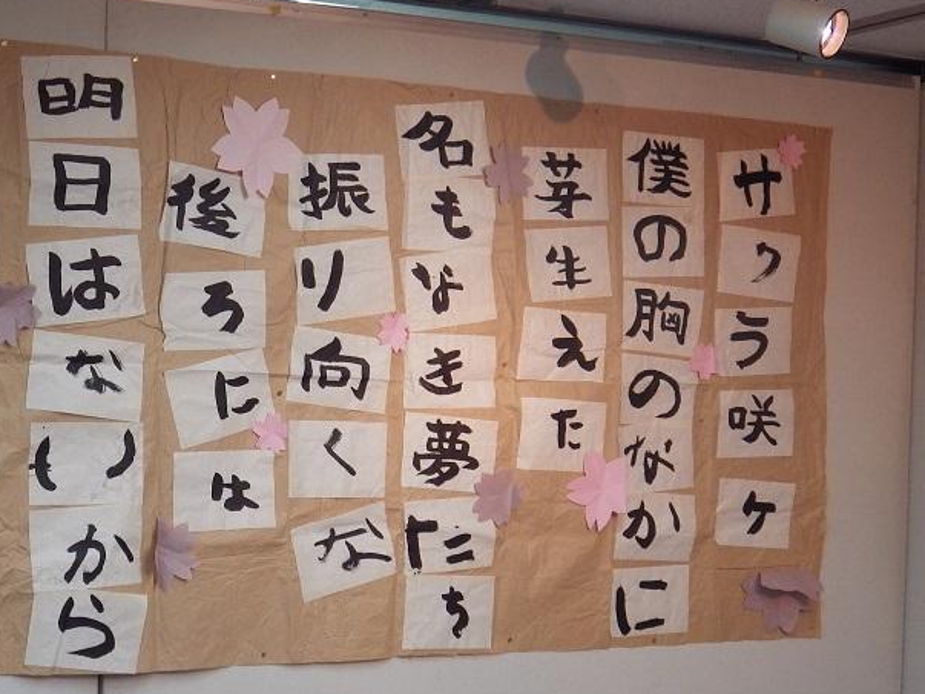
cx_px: 219
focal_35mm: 68
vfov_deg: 21.5
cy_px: 504
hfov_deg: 28.1
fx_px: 1817
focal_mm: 7.4
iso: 200
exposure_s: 1/45
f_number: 3.6
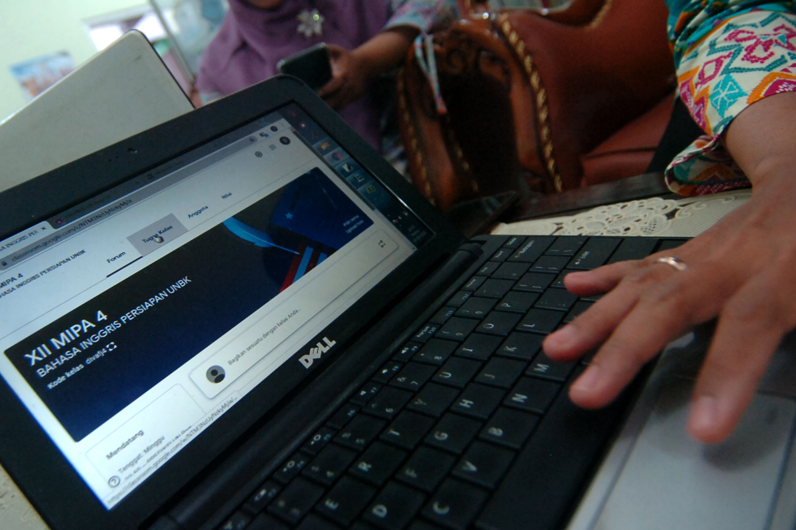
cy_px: 252
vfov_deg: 53.0
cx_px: 359
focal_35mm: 24
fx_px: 530
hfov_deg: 73.6
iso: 800
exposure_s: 1/15
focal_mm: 12
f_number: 4
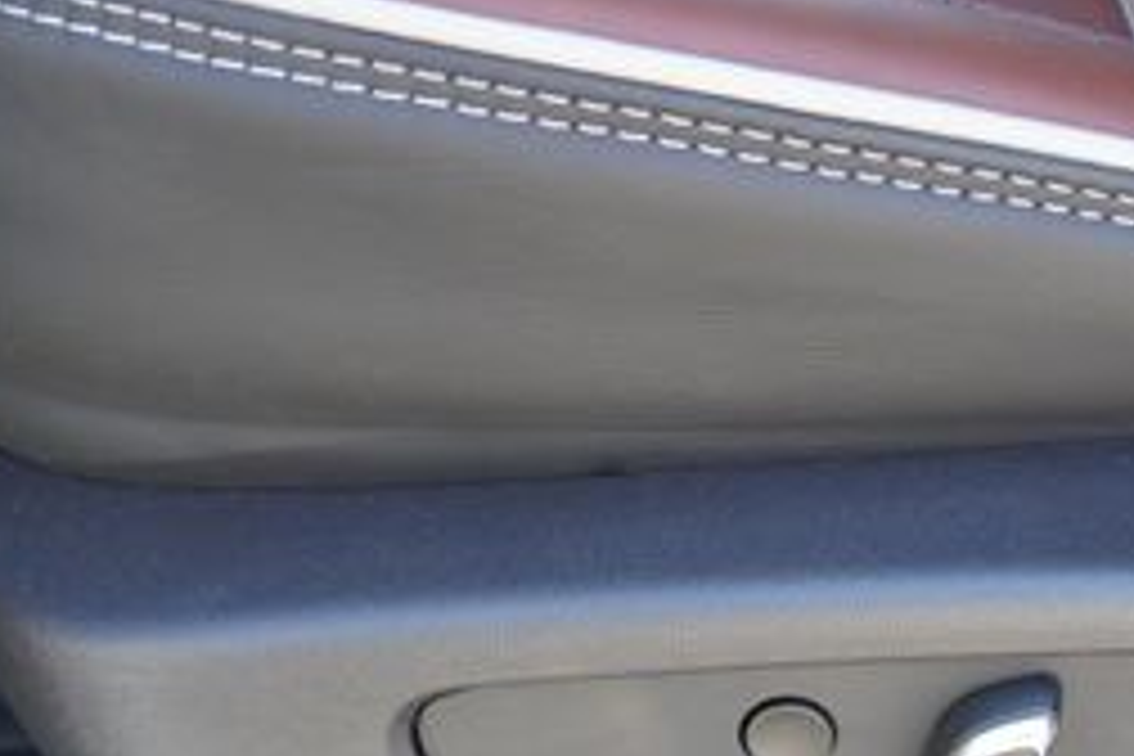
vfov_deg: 21.0
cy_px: 864
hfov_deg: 31.8
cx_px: 950
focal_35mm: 61
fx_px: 1921
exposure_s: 1/60
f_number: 4
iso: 200
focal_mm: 16
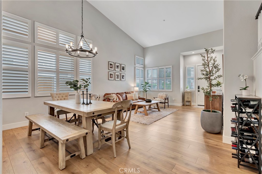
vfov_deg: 73.8
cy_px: 87
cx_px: 131
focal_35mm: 16
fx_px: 116
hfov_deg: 96.7
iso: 100
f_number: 5.6
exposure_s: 1/13
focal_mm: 16
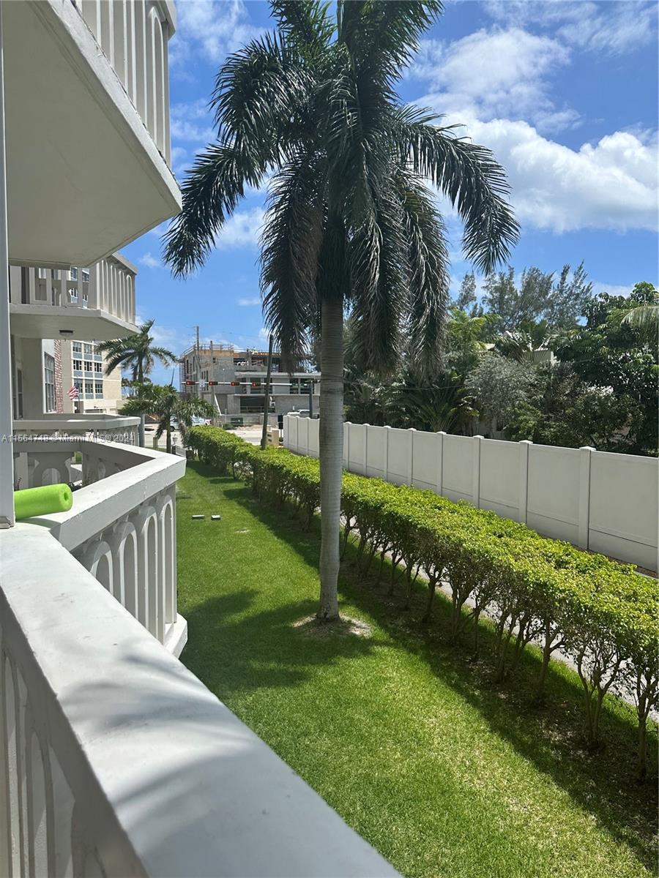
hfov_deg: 56.8
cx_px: 330
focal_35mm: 24
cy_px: 439
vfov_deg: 71.6
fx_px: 609
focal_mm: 6.86
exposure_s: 1/5263
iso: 80
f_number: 1.78
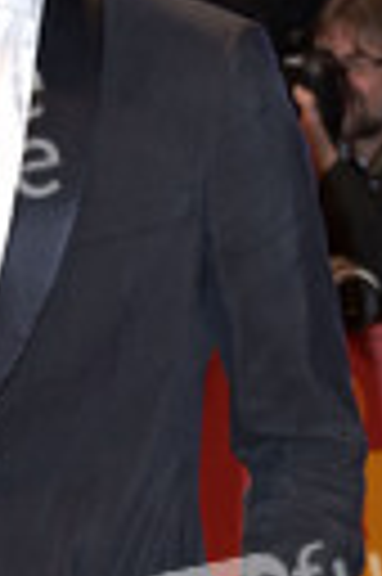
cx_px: -40
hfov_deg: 7.1
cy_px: 396
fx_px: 3080
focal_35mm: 193
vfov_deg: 10.7
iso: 800
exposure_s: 1/200
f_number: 5
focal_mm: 62
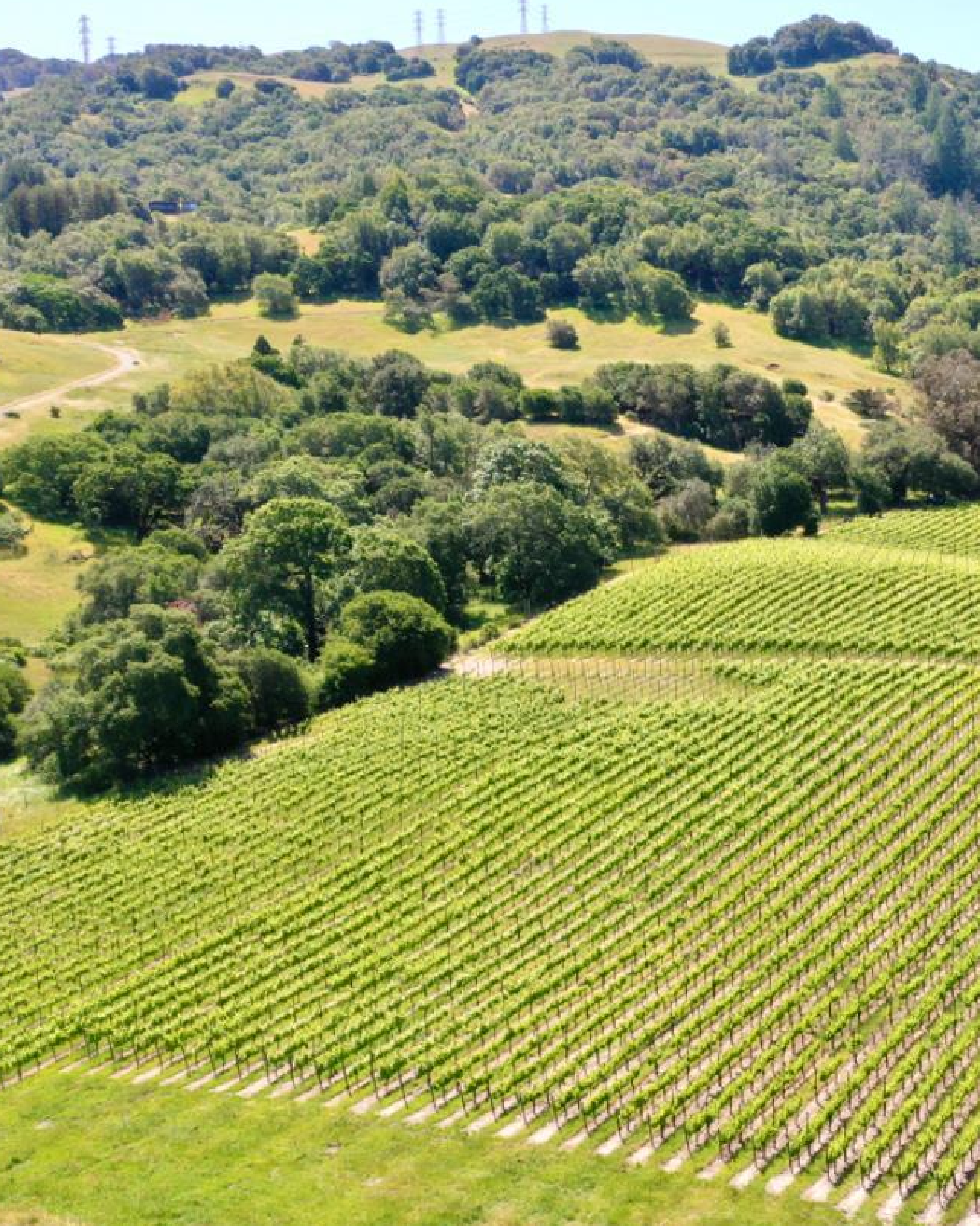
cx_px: 858
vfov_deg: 38.0
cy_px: 667
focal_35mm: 49
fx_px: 1777
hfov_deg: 29.7
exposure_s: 1/320
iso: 100
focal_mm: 10.26
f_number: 5.6
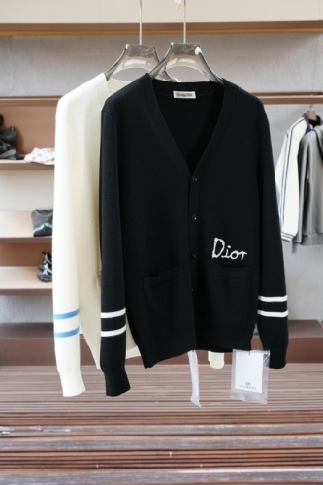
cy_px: 242
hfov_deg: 31.9
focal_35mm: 42
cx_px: 162
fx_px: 566
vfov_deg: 46.4
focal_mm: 28
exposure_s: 1/125
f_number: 4.5
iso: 1000
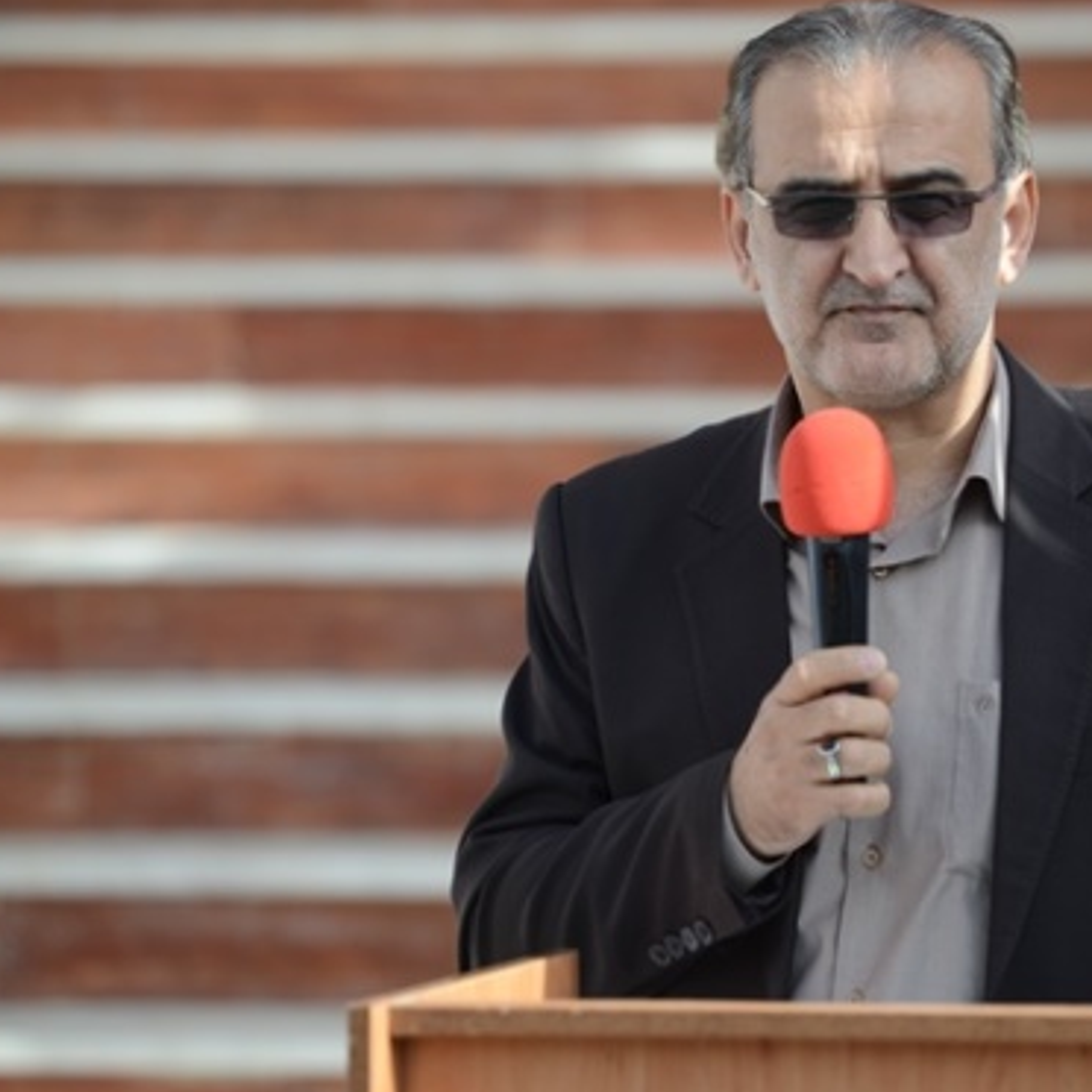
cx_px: 796
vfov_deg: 7.7
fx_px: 8102
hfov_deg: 7.7
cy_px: 527
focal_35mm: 227
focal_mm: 165
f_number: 2.8
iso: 200
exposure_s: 1/1250
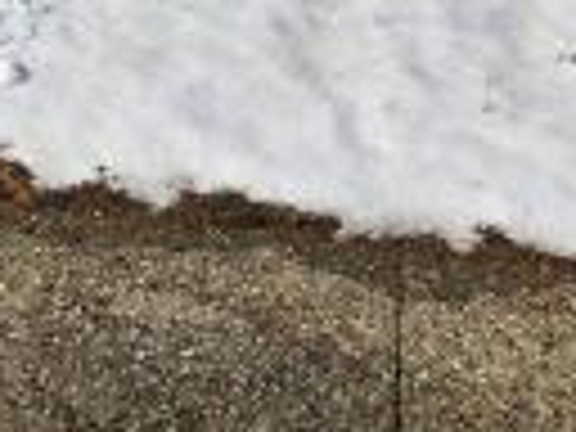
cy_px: -693
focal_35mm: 129
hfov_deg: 14.4
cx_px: -238
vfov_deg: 9.8
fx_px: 2147
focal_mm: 5.4
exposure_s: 1/3092
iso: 25
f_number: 1.8
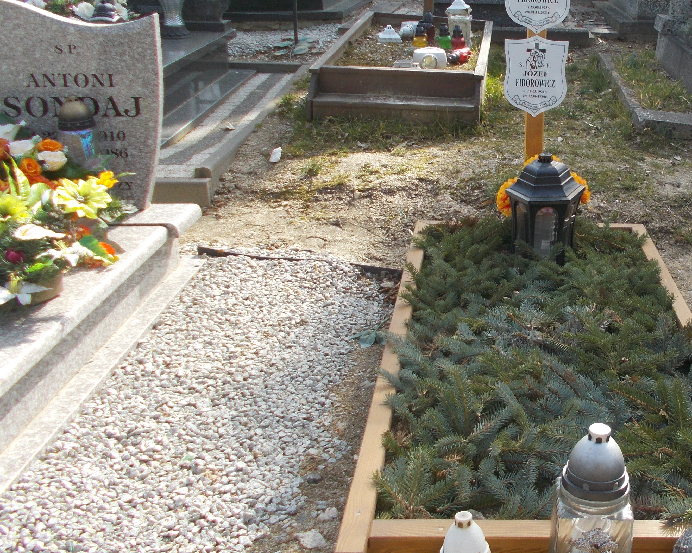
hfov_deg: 40.1
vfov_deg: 34.0
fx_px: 901
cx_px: 564
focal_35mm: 44
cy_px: 207
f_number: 3.2
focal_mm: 4.6
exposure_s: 1/500
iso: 80
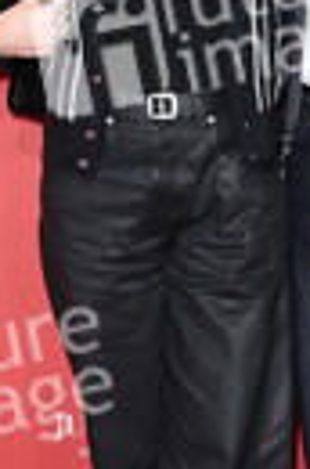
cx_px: 321
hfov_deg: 9.2
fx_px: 1922
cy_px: 213
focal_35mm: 148
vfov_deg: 13.9
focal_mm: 48
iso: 1000
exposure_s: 1/250
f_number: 5.6
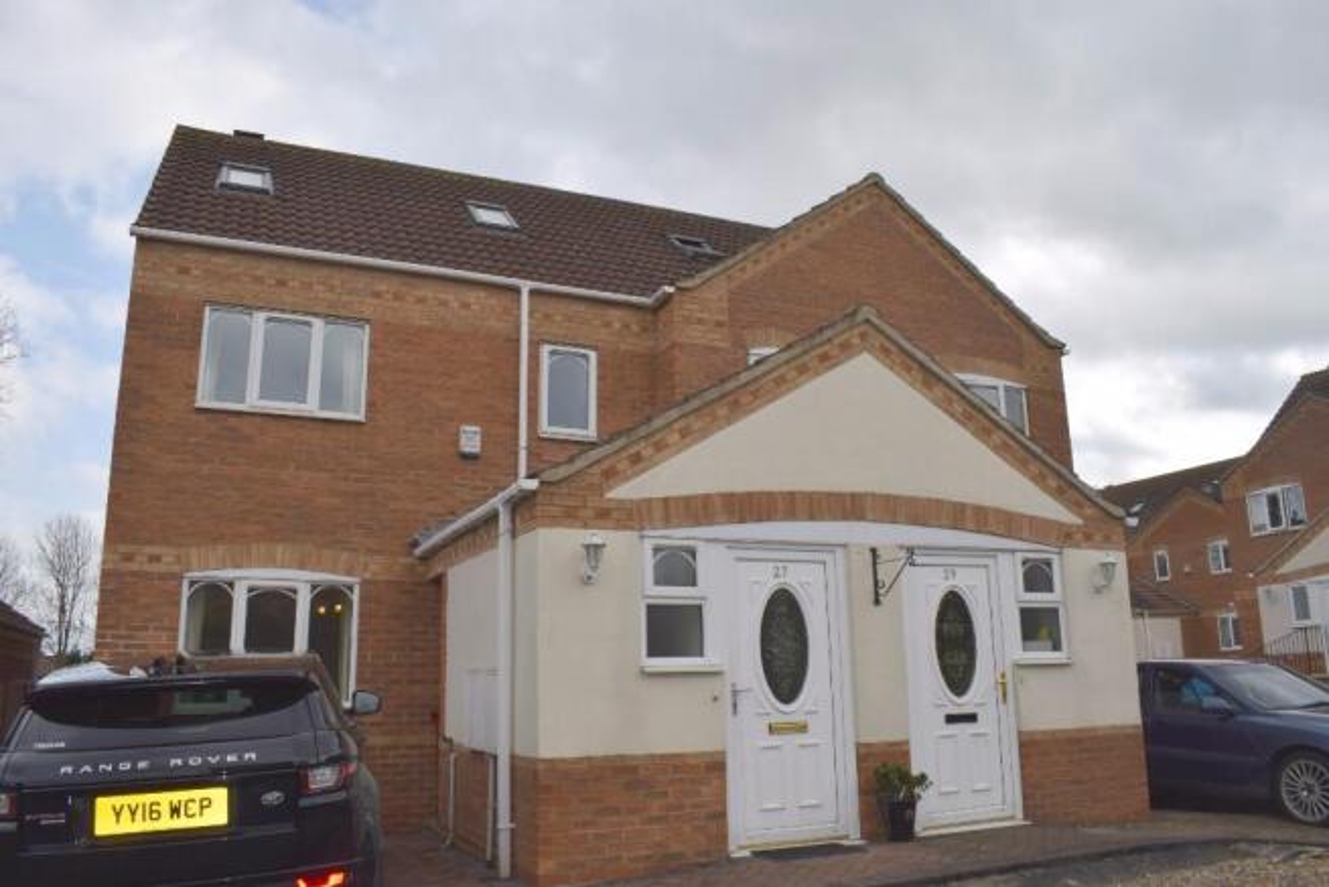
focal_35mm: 27
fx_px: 997
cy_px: 444
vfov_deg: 48.0
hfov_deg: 67.4
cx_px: 664
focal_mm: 18
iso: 100
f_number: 13
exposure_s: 1/200
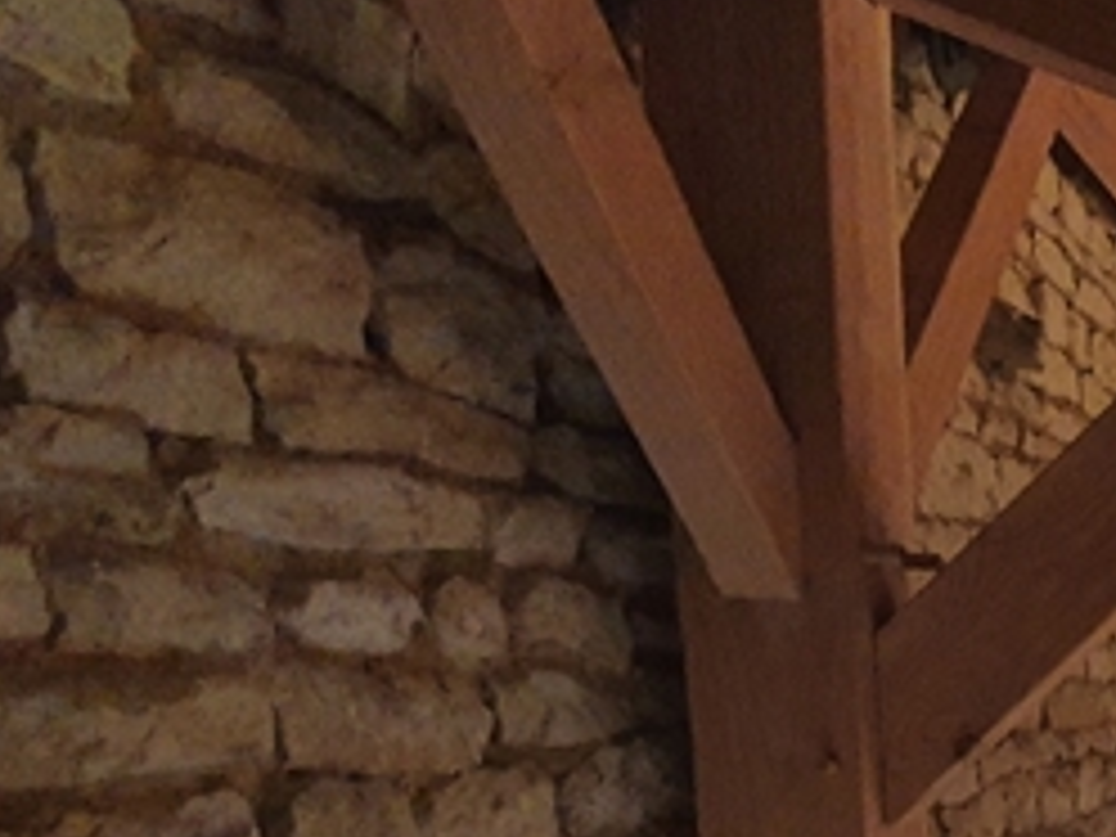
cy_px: 918
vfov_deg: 30.7
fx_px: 1354
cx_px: 1634
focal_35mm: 42
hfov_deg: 29.4
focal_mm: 1.8
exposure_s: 1/30
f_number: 2.2
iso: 640
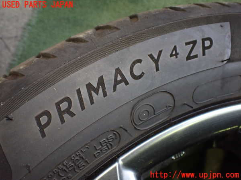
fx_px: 209
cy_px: 90
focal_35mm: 30
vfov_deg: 46.8
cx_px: 120
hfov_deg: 60.0
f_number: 2.3
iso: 500
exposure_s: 1/125
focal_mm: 5.4
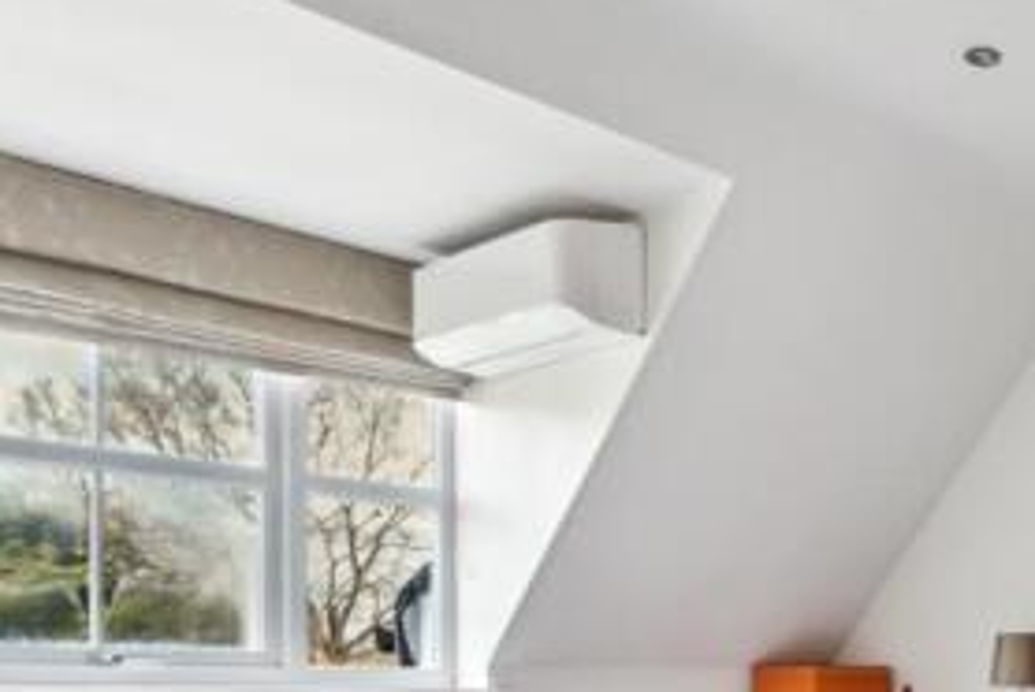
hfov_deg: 38.5
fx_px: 1185
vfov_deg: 30.5
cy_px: 679
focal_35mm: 41
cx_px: 1152
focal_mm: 17.5
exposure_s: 1/15
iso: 500
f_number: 9
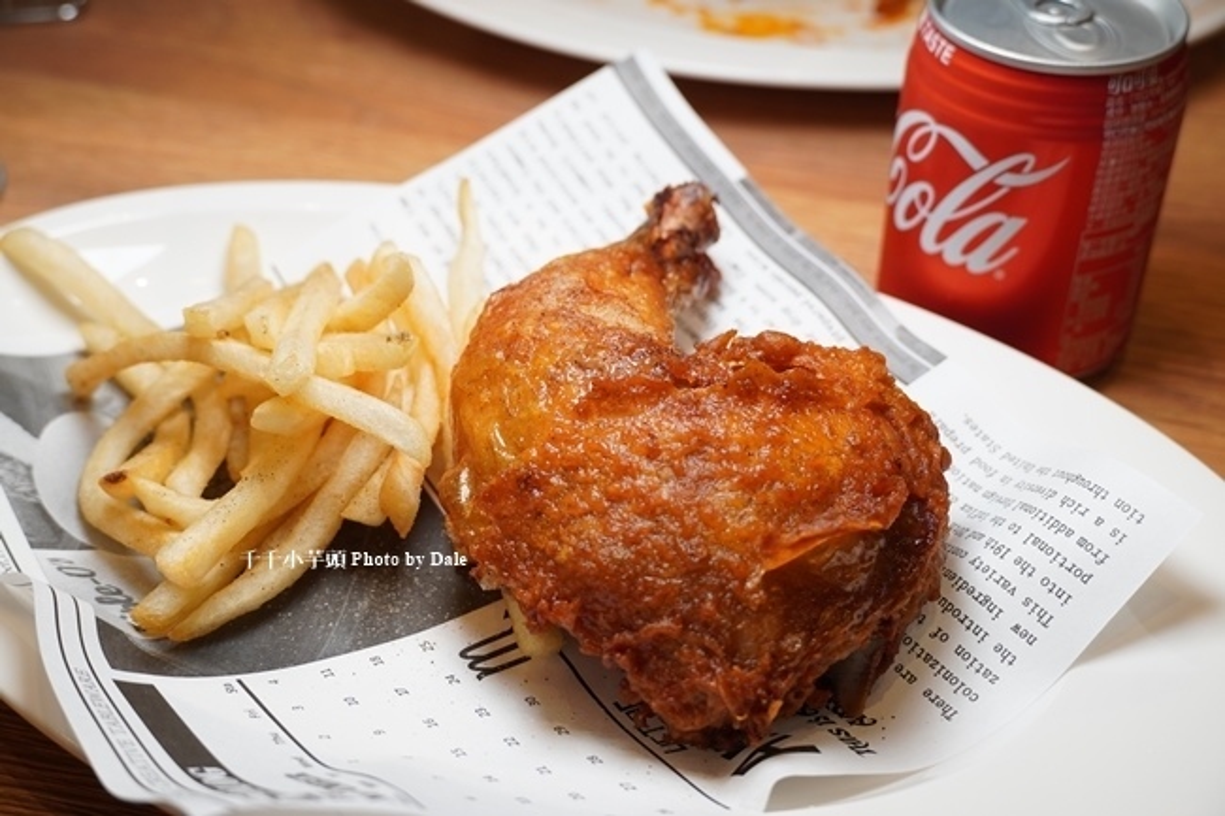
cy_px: 408
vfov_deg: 26.5
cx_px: 612
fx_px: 1735
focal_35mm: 51
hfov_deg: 38.9
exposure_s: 1/60
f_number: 4.5
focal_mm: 34
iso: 200
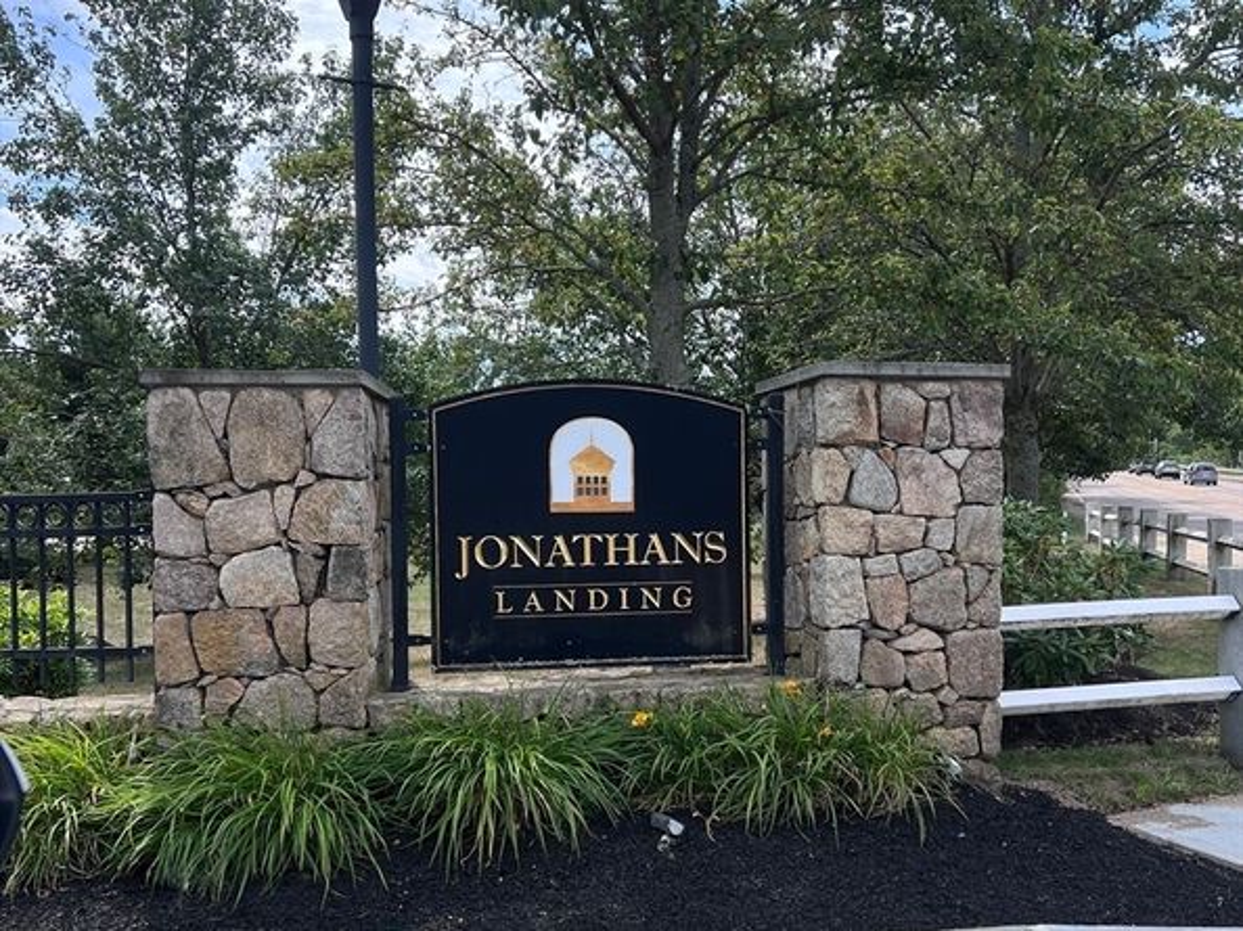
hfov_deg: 67.3
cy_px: 466
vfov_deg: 53.0
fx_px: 933
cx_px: 622
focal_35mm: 26
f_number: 1.5
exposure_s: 1/1575
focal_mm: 5.7
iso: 50
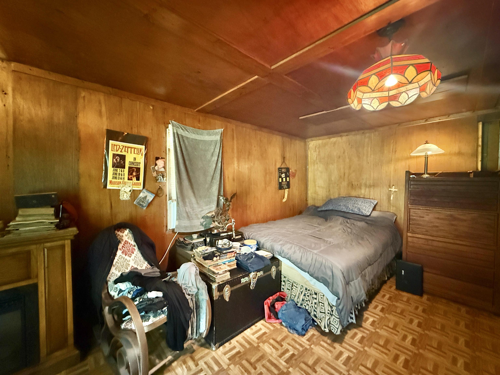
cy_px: 188
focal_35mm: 14
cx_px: 250
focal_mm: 2.22
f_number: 2.2
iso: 1600
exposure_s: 1/30
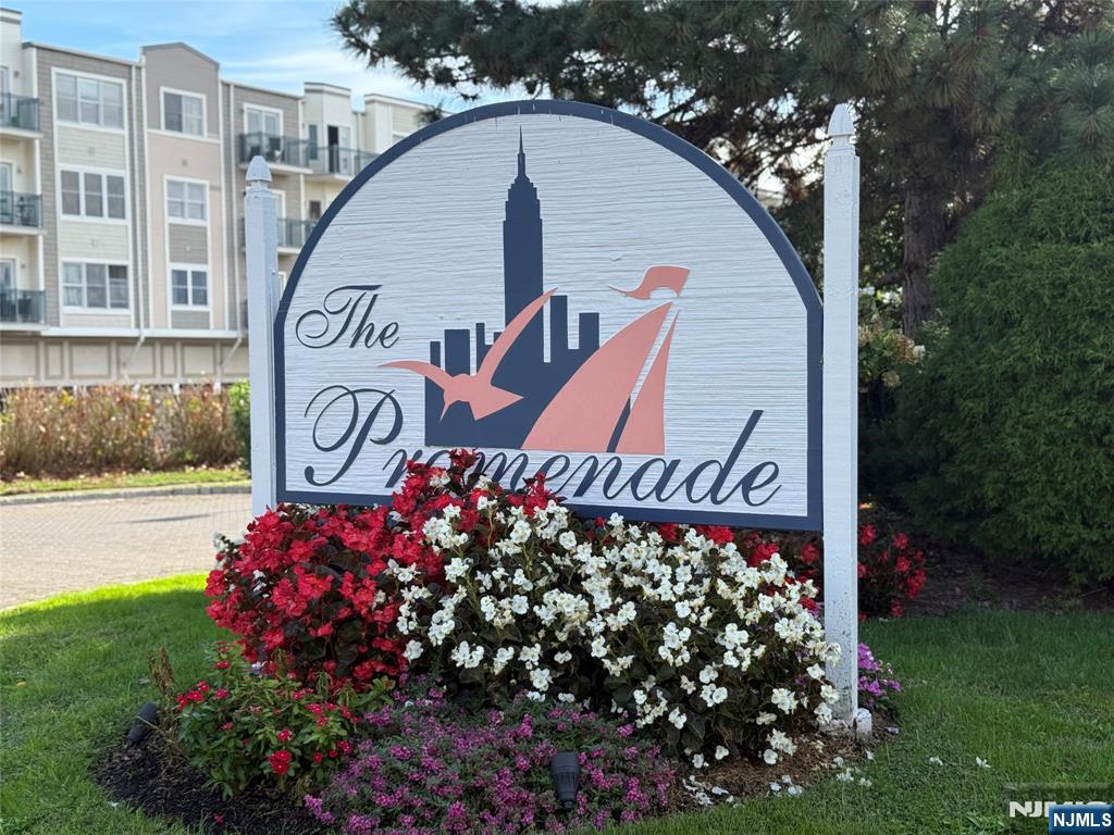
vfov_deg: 30.3
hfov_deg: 39.7
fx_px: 1545
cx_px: 557
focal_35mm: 48
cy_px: 418
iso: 64
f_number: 1.78
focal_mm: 6.76
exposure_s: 1/1264
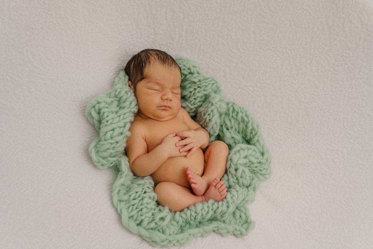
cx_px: 186
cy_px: 124
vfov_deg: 27.0
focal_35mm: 50
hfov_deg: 39.6
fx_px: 518
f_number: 3.5
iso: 320
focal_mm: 50
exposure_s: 1/200
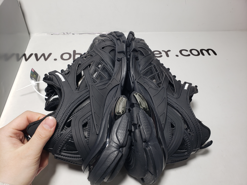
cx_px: 124
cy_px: 92
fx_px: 186
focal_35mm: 26
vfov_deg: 53.1
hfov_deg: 67.3
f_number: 2.4
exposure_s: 1/100
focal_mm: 4.3
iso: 50
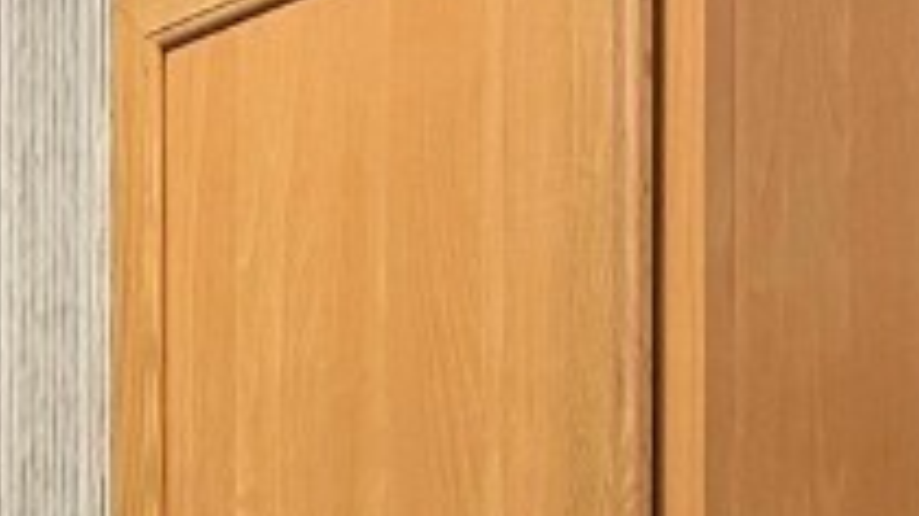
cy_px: 1133
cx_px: 179
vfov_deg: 8.5
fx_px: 3240
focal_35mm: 133
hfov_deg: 16.0
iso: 320
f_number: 1.6
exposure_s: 1/60
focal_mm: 5.1
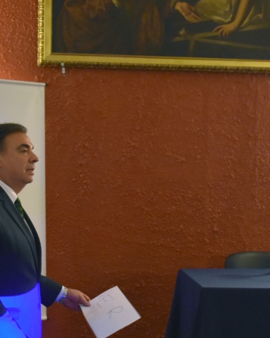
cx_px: 169
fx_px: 710
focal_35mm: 71
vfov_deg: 26.7
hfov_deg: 21.5
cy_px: 217
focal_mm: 22
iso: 2800
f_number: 4
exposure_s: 1/60
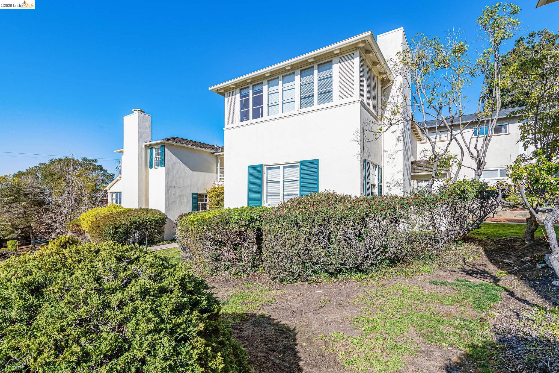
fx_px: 264
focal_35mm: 17
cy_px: 186
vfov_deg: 70.4
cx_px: 280
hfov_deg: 93.3
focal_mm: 17
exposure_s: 1/400
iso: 64
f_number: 11
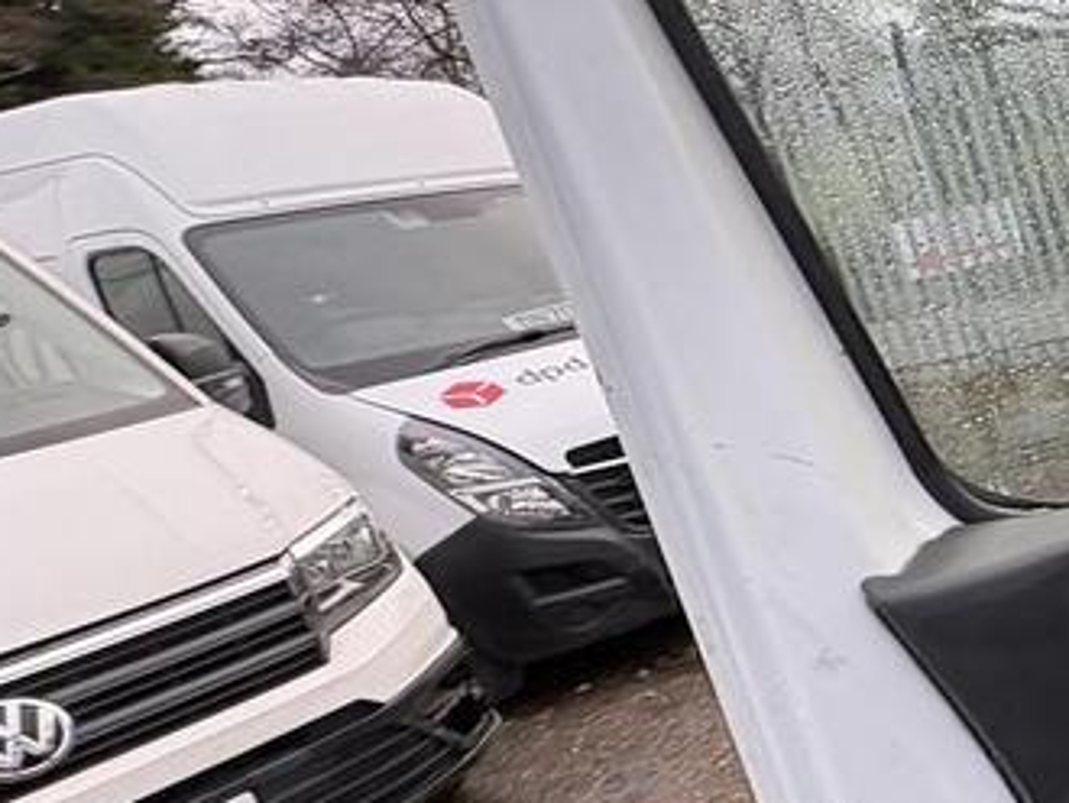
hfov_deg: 33.4
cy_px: 463
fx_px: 1174
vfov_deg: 37.7
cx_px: 1435
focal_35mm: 38
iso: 100
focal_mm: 2.22
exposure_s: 1/99
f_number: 2.2
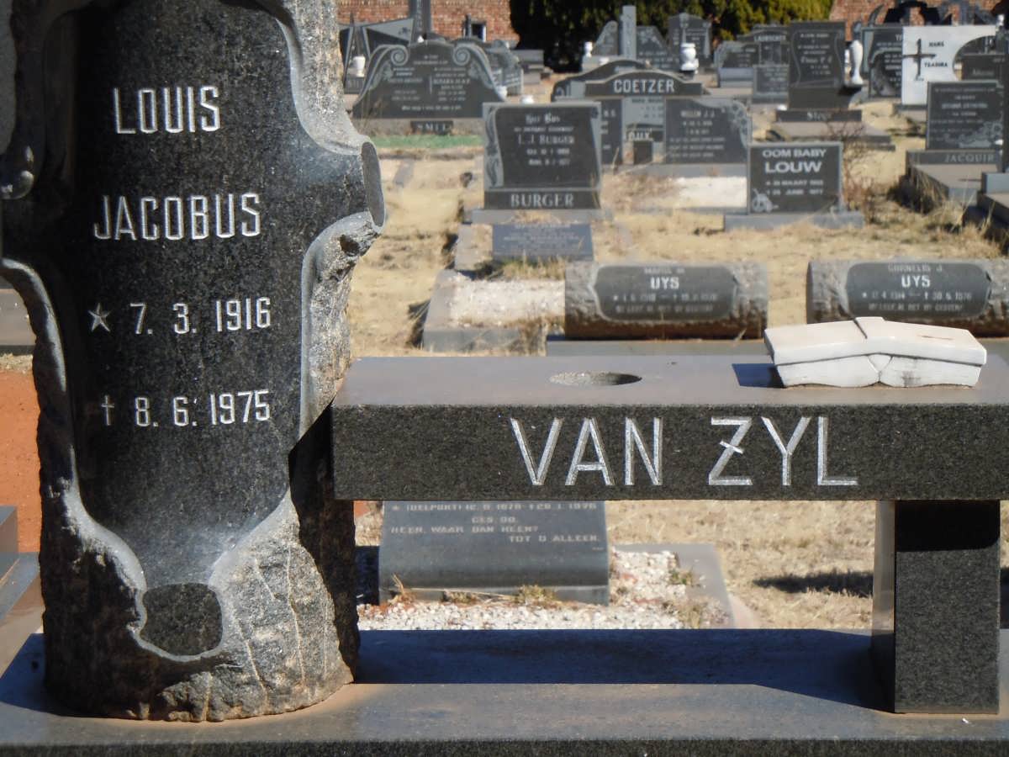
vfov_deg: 14.5
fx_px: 2973
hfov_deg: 19.3
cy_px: 378
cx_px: 504
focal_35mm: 102
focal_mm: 18.3
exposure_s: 1/320
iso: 200
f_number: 9
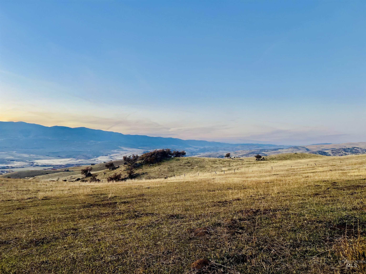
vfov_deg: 53.1
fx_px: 275
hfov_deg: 67.3
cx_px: 183
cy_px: 137
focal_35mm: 26
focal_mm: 5.7
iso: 32
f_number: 1.5
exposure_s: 1/150
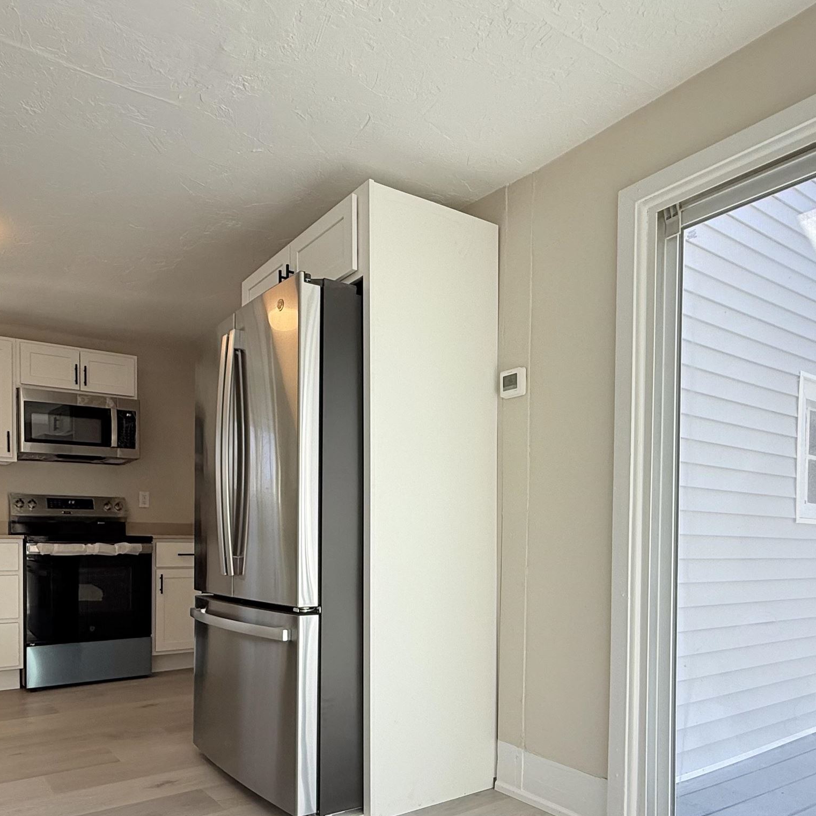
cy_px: 548
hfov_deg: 62.3
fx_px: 667
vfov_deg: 61.3
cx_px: 320
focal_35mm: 25
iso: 50
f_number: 2.2
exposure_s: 1/161
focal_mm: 2.22
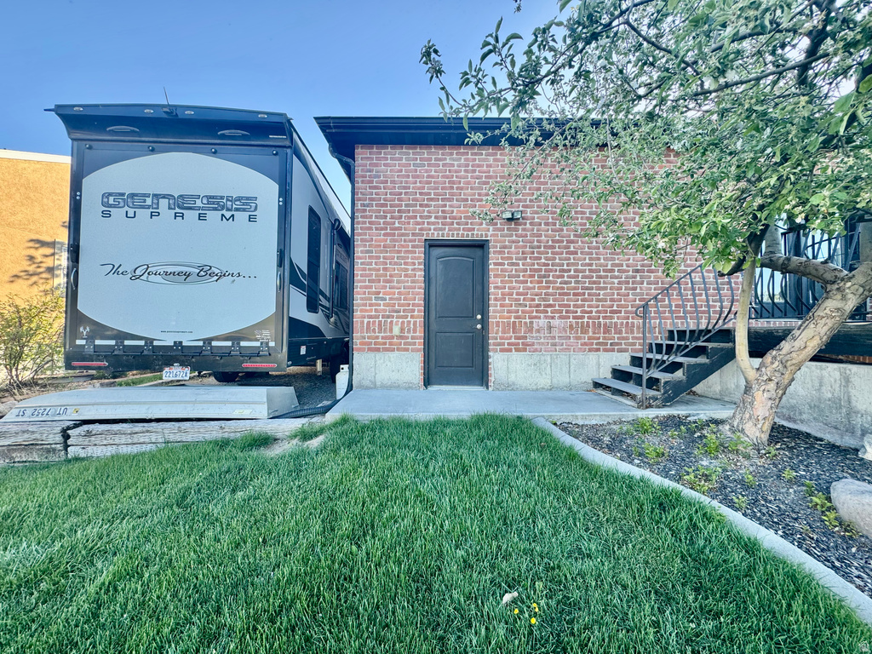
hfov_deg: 102.1
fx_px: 353
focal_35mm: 14
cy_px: 327
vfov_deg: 85.7
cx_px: 436
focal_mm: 2.22
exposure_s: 1/106
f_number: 2.2
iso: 40
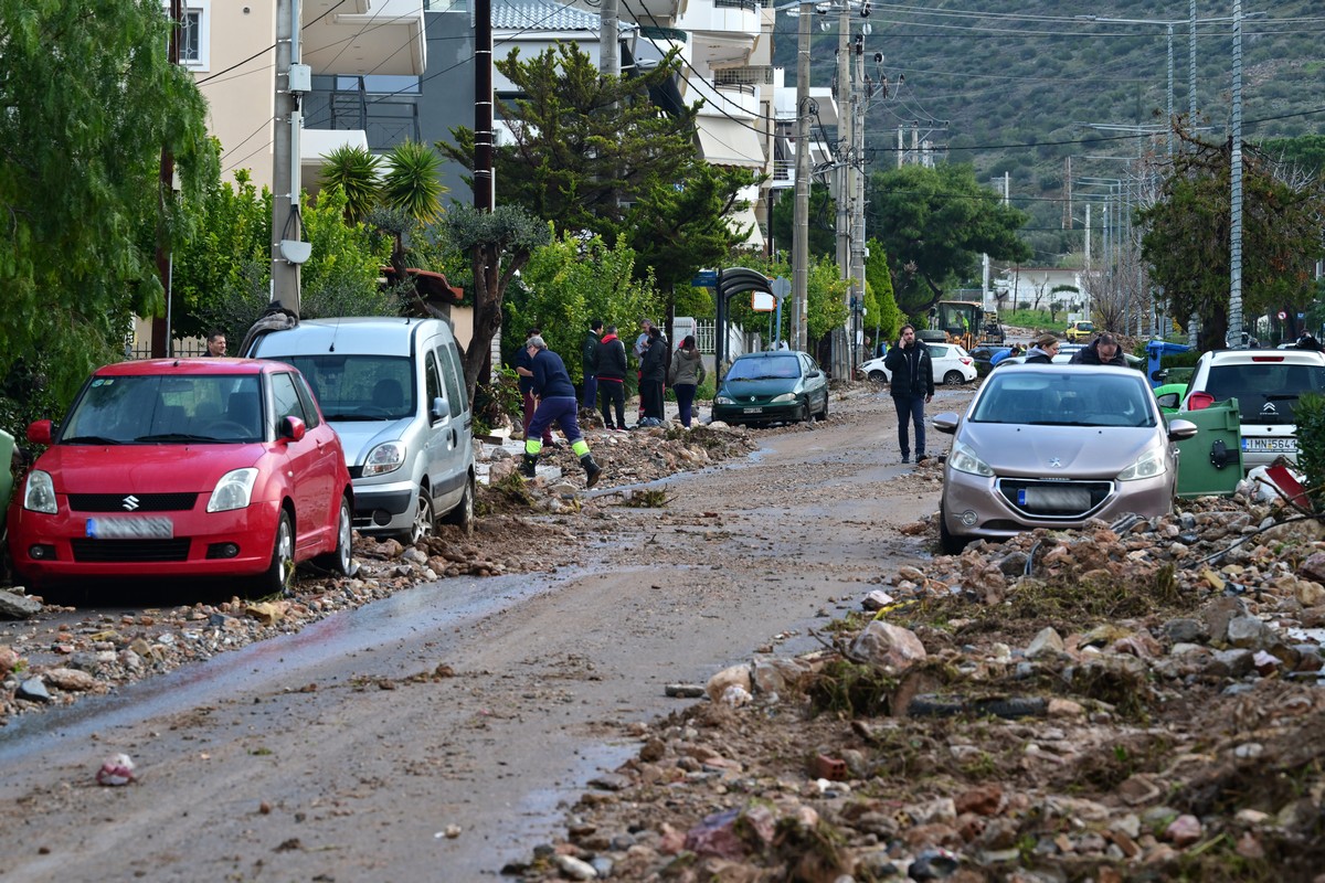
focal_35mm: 130
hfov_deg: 15.8
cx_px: 662
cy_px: 442
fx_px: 4784
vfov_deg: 10.5
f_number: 8
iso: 800
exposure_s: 1/320
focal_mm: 130
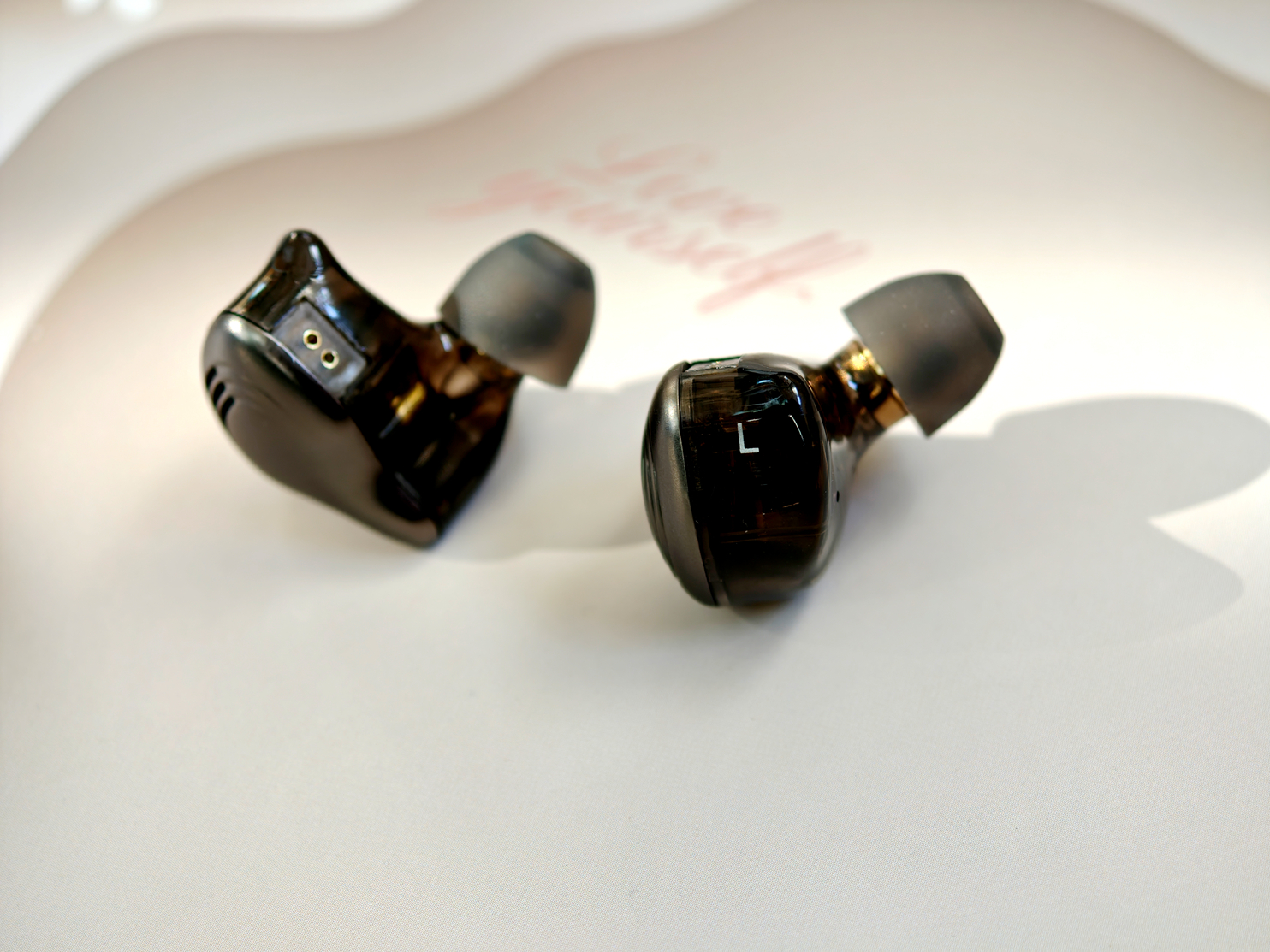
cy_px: 476
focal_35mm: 70
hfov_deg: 27.8
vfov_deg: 21.0
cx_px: 635
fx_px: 2568
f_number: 2.1
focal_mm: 16.53
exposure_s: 1/188
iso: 200
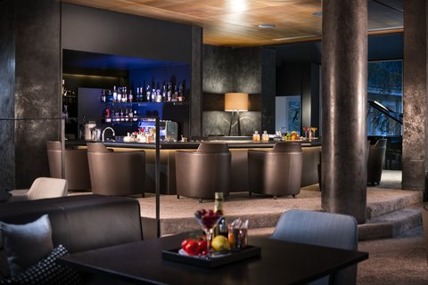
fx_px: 535
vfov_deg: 29.9
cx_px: 214
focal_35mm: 45
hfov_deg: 43.6
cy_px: 142
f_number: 4
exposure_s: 1/125
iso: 200
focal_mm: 45
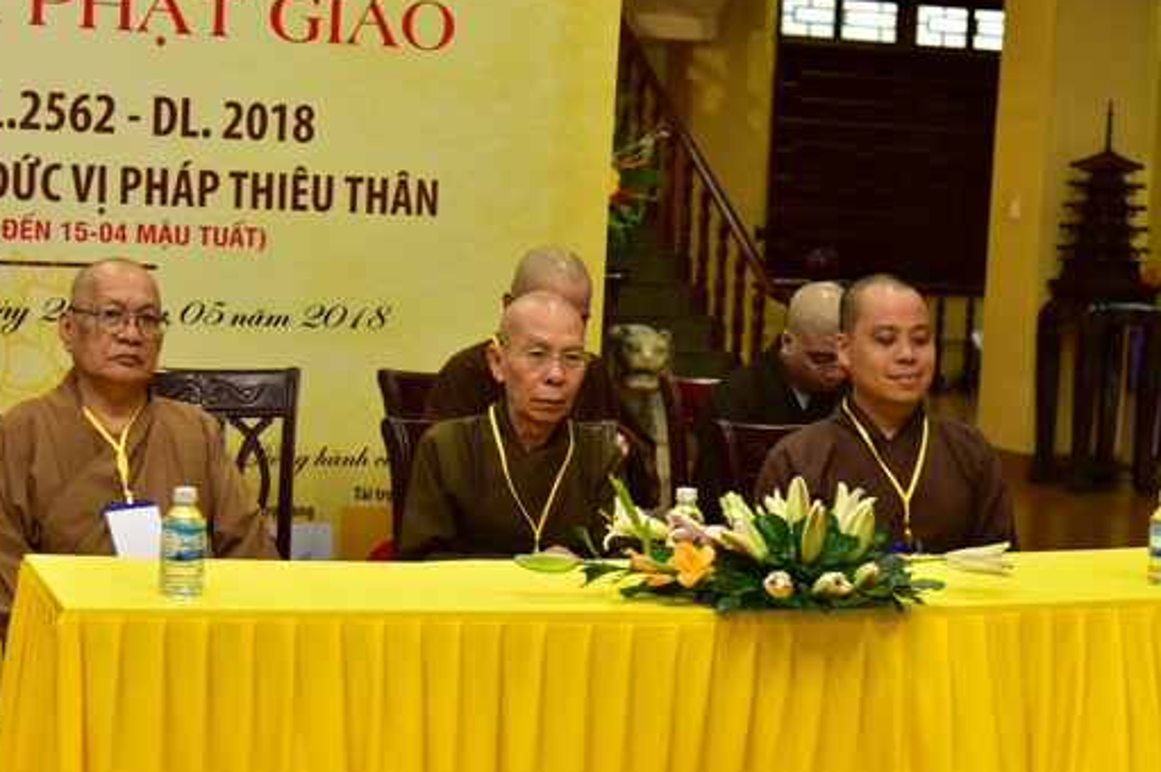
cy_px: 462
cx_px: 523
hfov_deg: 28.8
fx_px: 2256
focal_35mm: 70
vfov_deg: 19.4
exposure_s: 1/40
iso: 800
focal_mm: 55
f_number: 4
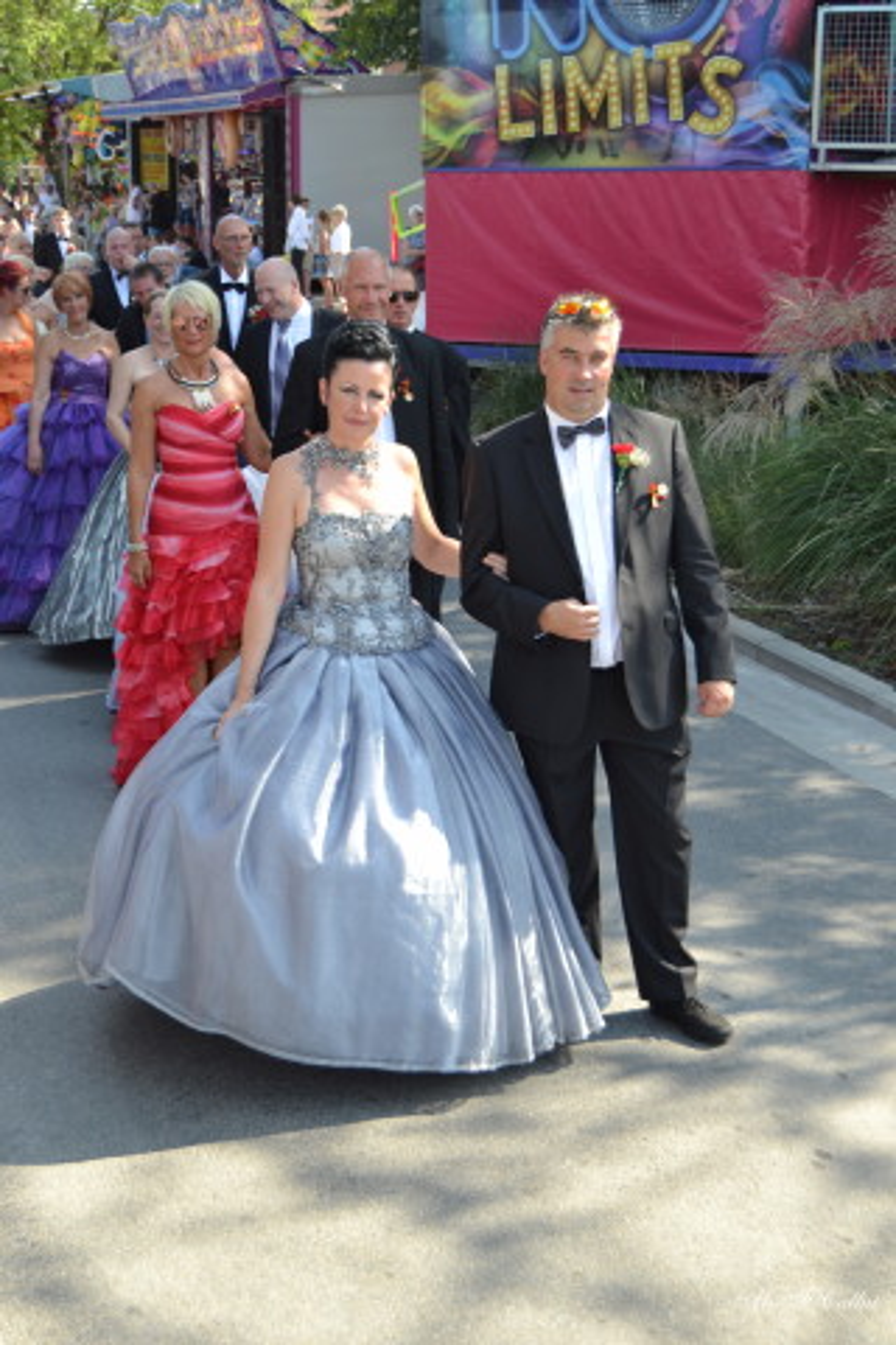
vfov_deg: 37.9
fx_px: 1960
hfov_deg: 25.8
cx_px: 448
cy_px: 672
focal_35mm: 52
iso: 125
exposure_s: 1/125
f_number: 5.6
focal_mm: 35
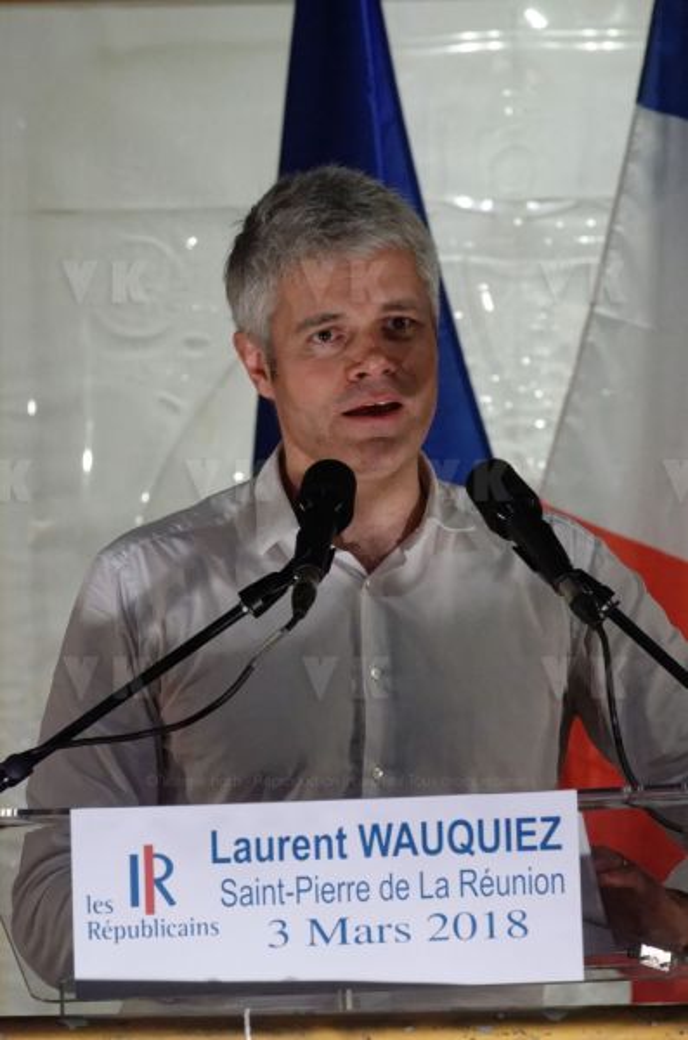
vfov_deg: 6.9
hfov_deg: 4.6
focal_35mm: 300
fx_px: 8644
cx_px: 344
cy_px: 520
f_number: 8
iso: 4000
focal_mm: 200
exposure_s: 1/160
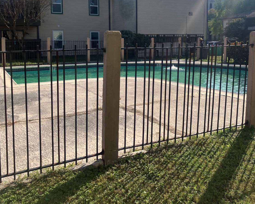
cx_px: 126
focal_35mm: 37
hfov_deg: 49.1
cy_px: 62
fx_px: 279
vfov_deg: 39.5
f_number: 1.8
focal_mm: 3.99
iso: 32
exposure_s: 1/3040
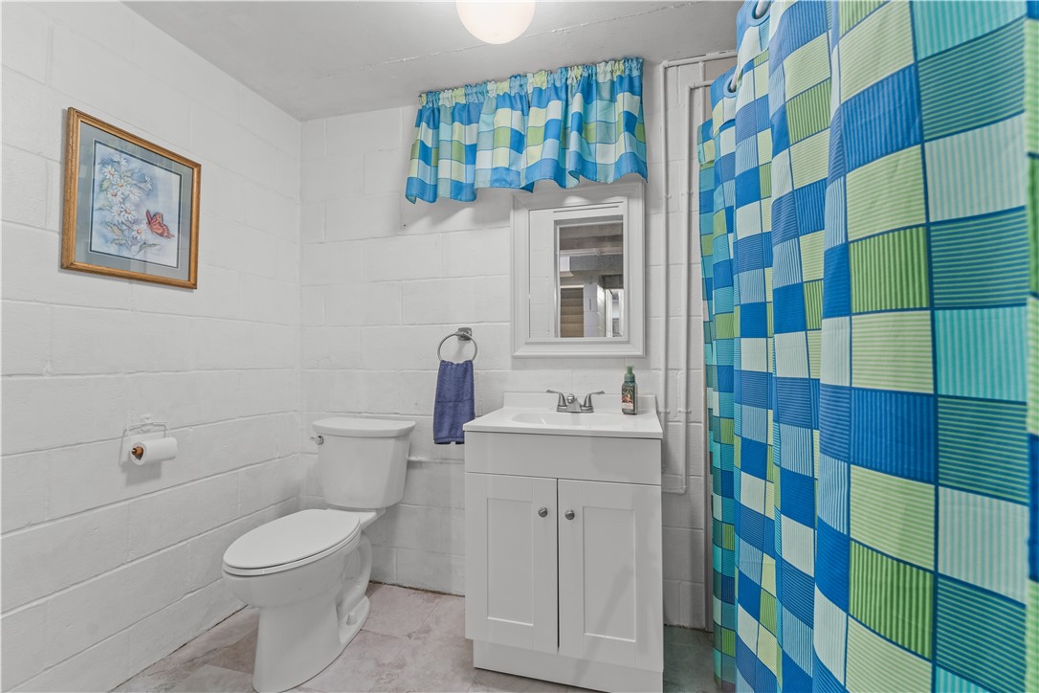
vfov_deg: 75.9
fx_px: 444
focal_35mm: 15
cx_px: 520
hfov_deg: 98.9
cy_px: 346
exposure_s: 1
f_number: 7.1
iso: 800
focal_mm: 15.4
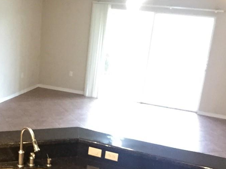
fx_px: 385
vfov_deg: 24.5
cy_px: 131
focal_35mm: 59
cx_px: 29
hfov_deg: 31.4
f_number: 2.2
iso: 320
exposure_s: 1/30
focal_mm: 2.65
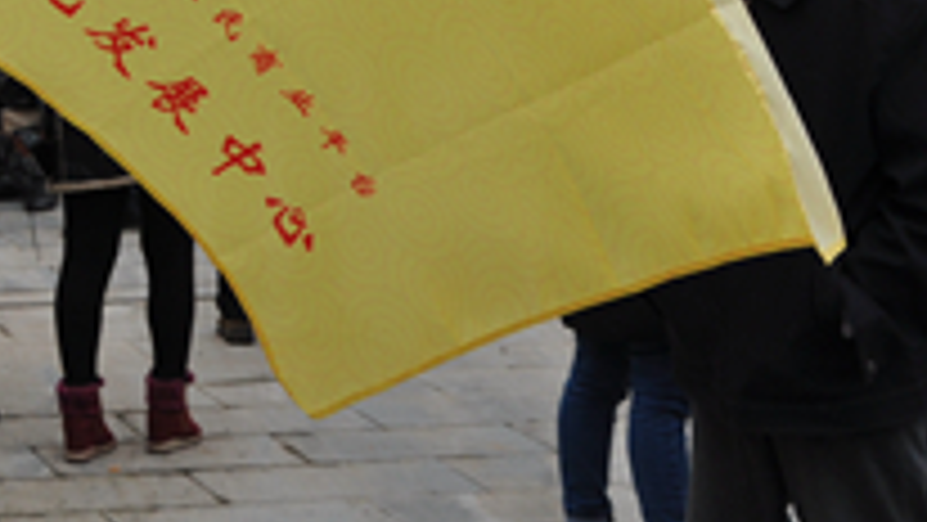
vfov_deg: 10.5
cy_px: -317
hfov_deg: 18.1
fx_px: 2705
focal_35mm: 110
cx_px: -284
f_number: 8
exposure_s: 1/250
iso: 200
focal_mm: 24
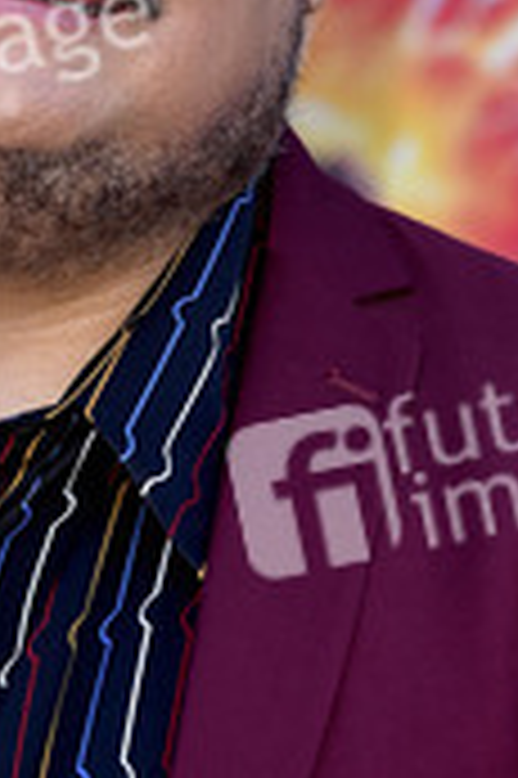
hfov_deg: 3.5
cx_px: 52
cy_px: 247
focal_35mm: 394
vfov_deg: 5.2
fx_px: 8520
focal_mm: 170
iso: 320
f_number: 6.3
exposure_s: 1/250
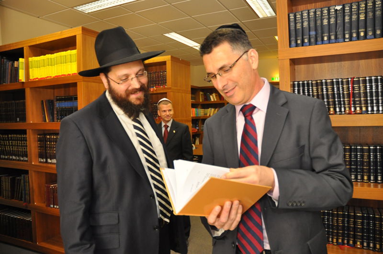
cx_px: 192
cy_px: 127
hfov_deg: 67.5
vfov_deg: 47.8
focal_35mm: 27
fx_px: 287
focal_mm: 18
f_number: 4
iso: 800
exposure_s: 1/60
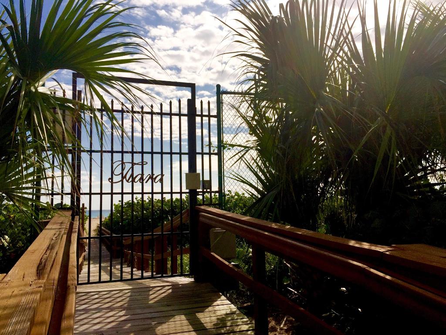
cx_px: 223
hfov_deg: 61.7
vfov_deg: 48.2
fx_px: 374
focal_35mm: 29
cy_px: 168
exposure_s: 1/7937
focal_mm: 4.15
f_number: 2.2
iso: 40
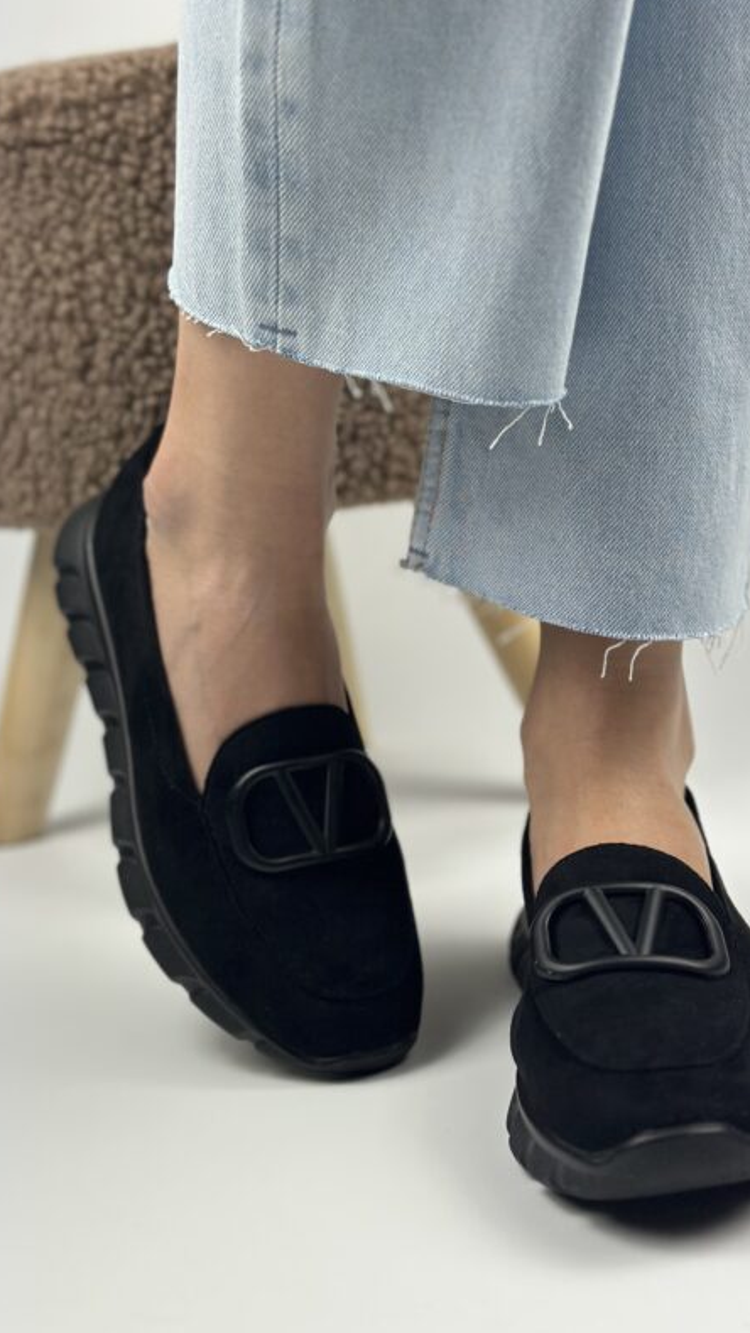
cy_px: 664
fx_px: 1873
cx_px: 434
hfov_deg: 22.6
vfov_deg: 39.2
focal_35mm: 53
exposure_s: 1/1095
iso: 80
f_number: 1.78
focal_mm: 6.86
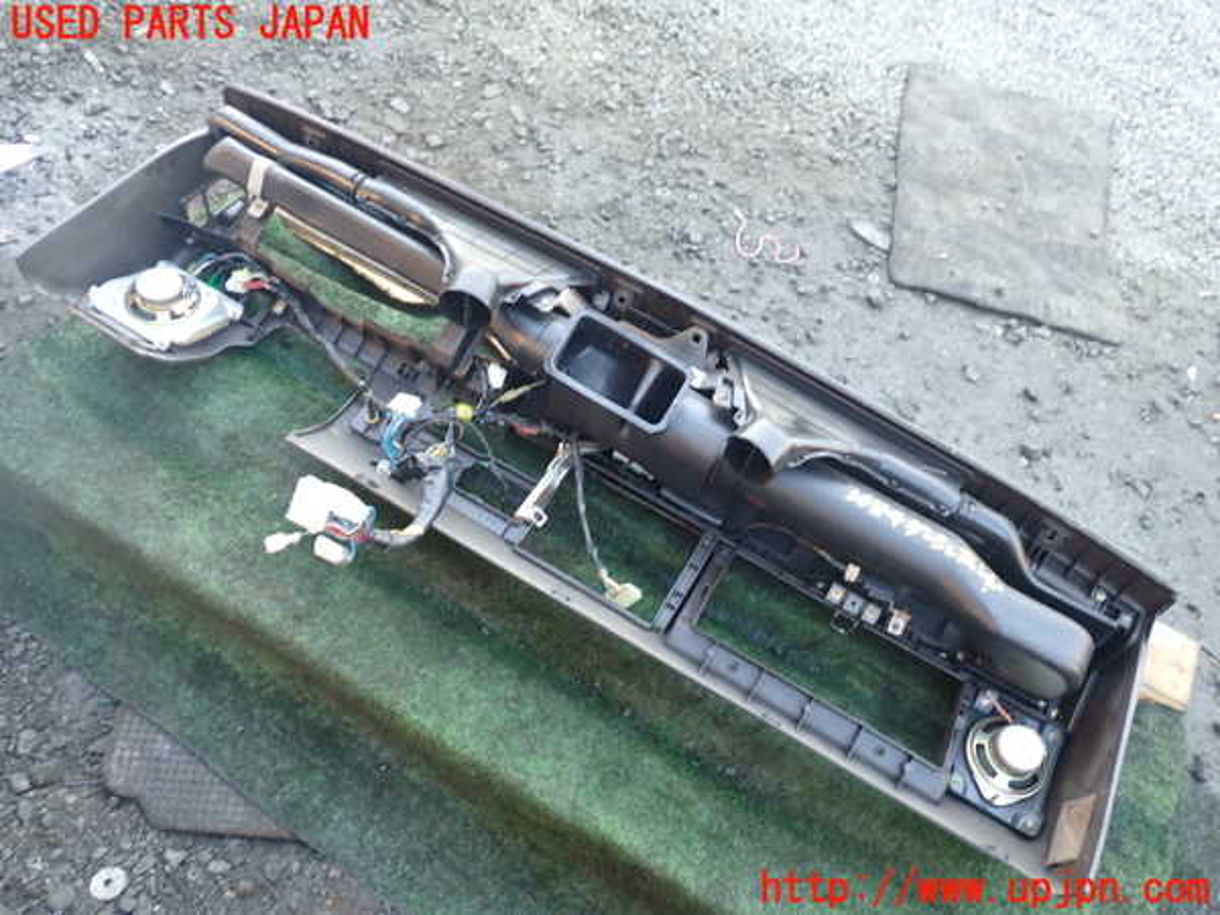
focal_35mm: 30
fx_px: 1057
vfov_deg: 46.8
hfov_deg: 60.0
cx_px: 610
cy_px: 458
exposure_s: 1/30
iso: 200
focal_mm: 5.4
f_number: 2.3
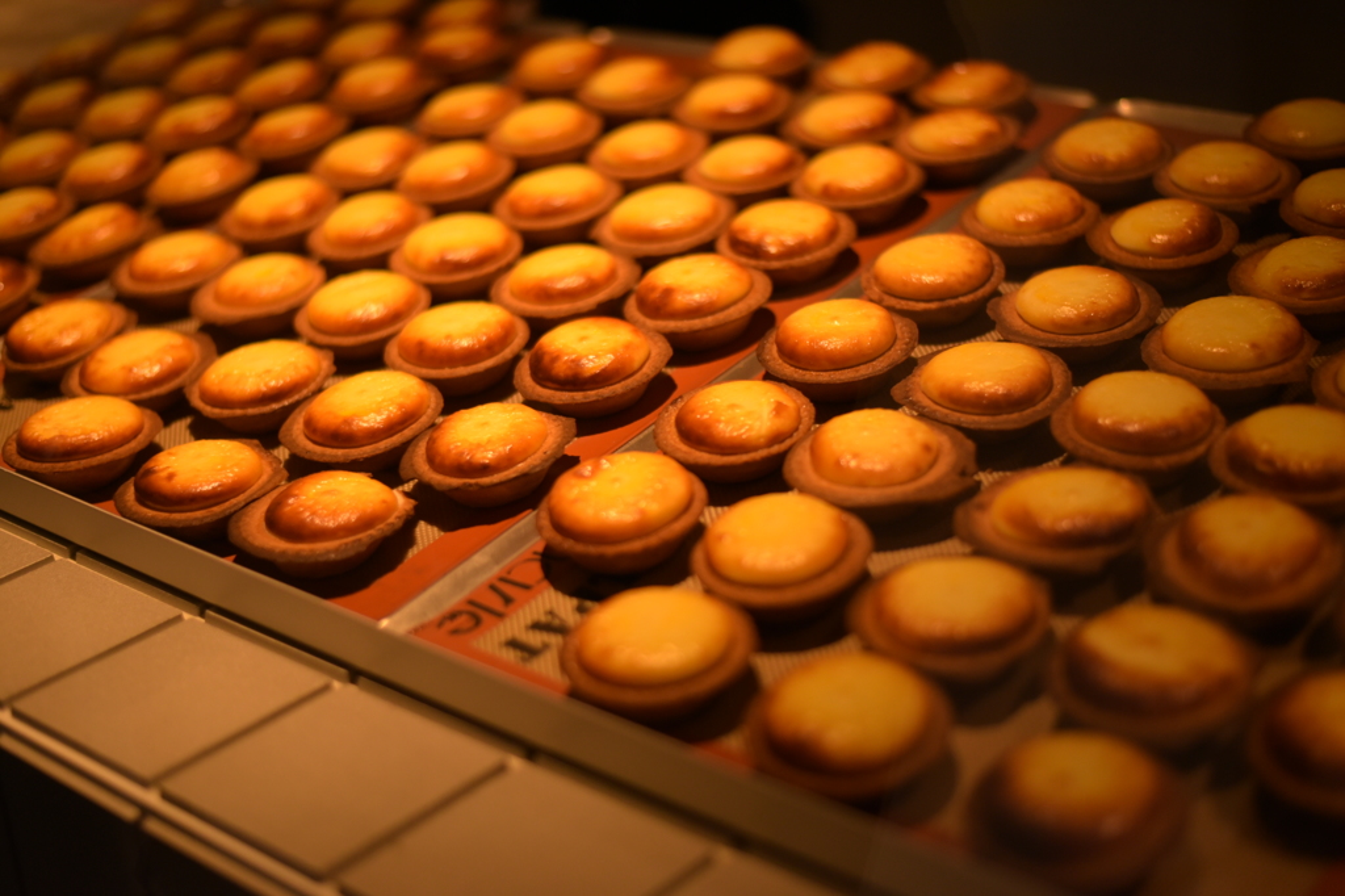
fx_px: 1867
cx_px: 672
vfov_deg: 27.0
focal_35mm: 50
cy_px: 448
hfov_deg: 39.6
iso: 1000
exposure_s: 1/2000
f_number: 1.8
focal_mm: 50
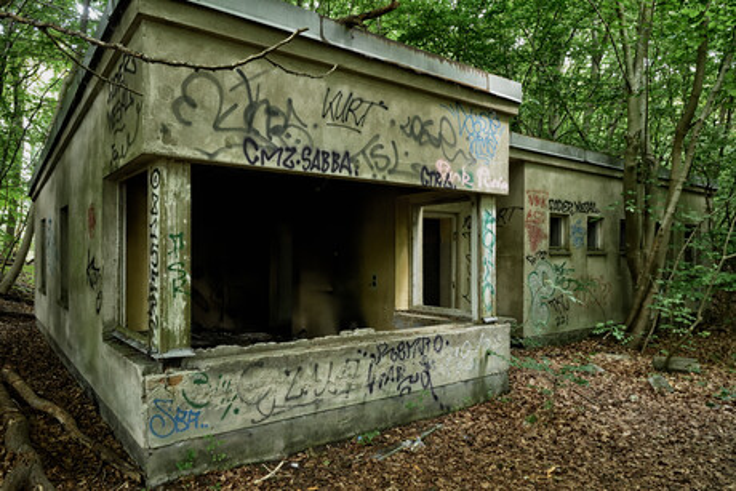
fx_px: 491
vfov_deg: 53.2
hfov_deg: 73.7
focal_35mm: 24
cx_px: 368
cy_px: 246
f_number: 6.3
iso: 3200
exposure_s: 1/30
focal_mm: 16
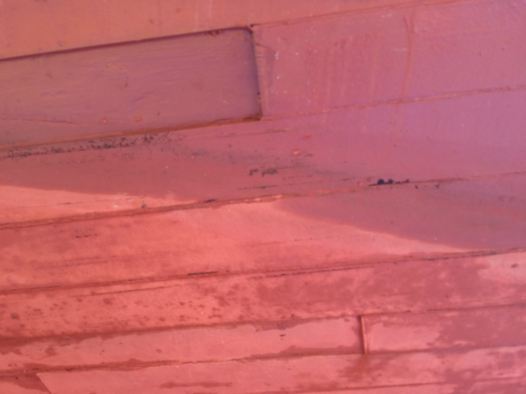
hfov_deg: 61.7
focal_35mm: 29
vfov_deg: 48.2
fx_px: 441
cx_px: 263
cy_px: 197
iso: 32
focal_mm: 4.15
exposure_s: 1/129
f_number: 2.2
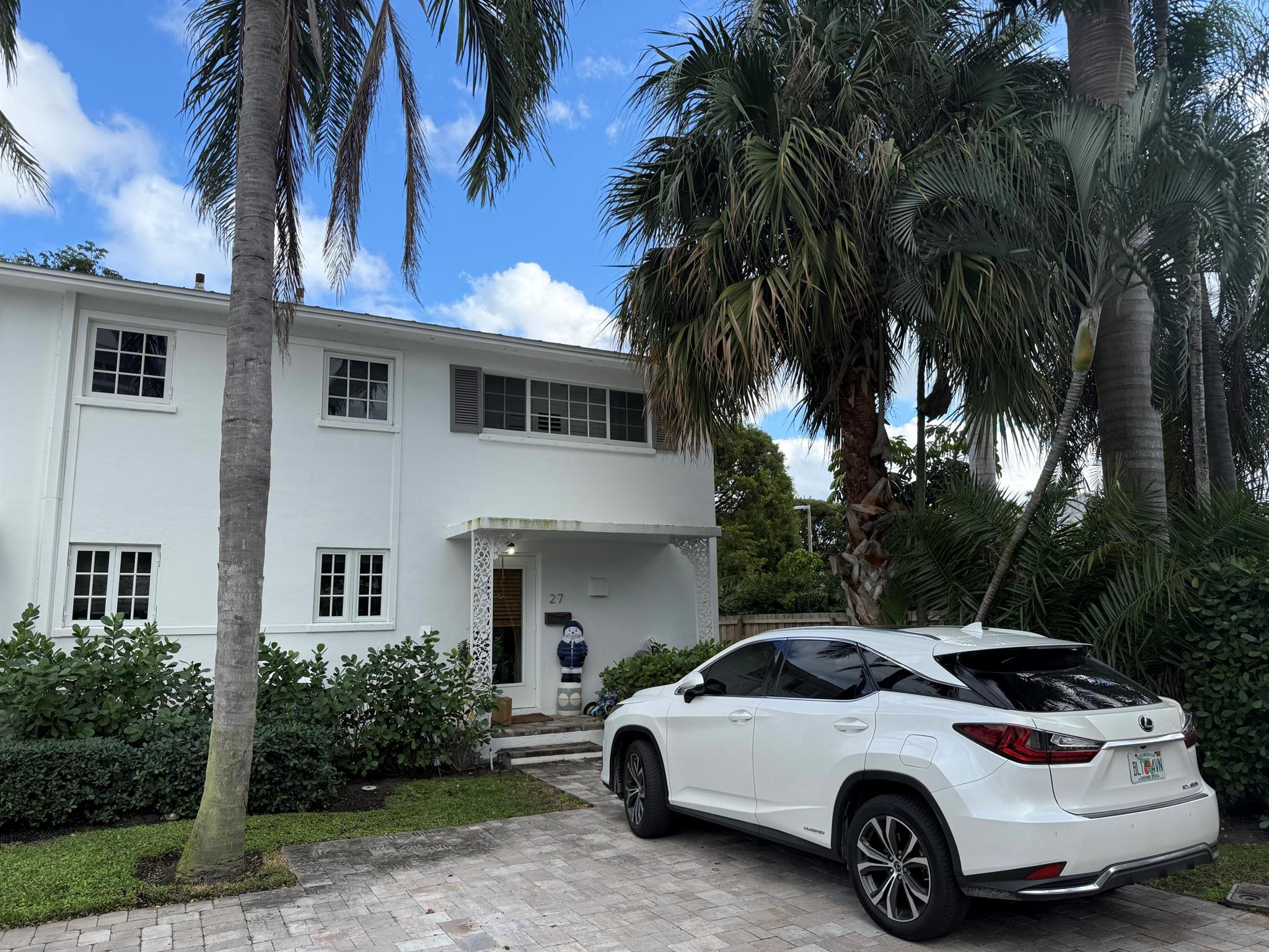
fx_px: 880
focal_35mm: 24
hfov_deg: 71.6
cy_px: 476
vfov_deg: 56.8
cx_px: 634
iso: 100
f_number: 1.78
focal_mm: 6.76
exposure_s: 1/2445
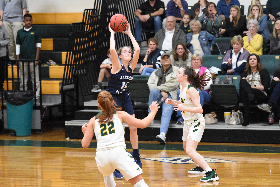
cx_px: 140
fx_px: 1225
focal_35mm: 158
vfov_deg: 8.7
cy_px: 94
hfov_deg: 13.0
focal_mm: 105
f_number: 2.8
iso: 6400
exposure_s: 1/1000
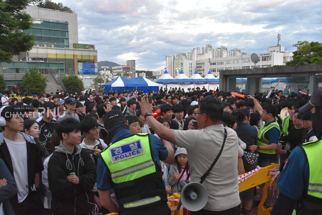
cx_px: 161
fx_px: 241
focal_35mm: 27
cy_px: 108
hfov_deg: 67.4
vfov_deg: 47.9
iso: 2500
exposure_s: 1/125
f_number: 5.6
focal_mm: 18
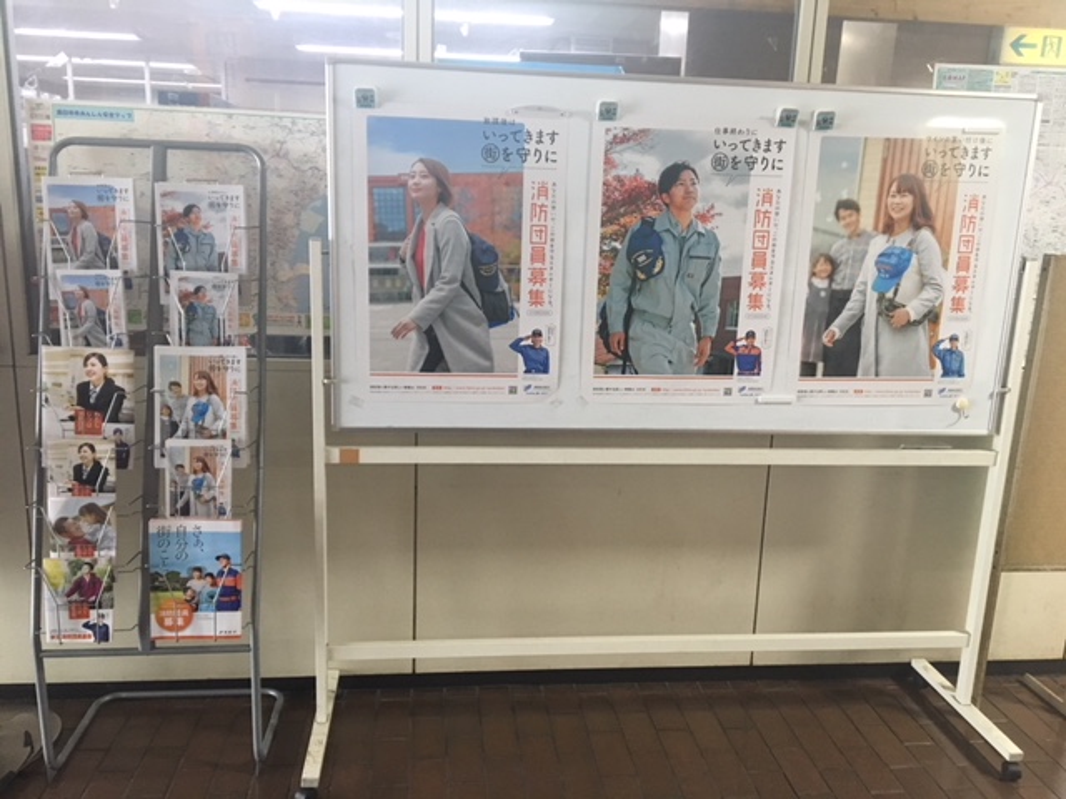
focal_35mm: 29
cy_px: 400
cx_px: 533
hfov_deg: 61.7
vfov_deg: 48.2
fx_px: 893
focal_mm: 4.15
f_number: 2.2
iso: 160
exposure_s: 1/30
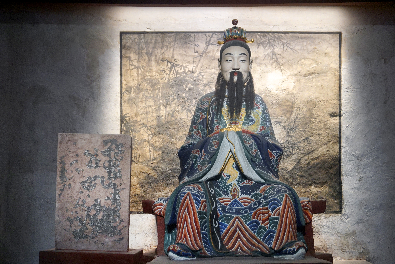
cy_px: 132
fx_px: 346
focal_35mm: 32
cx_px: 198
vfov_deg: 41.7
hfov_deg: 59.5
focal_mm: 21
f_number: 4
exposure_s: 1/60
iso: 400
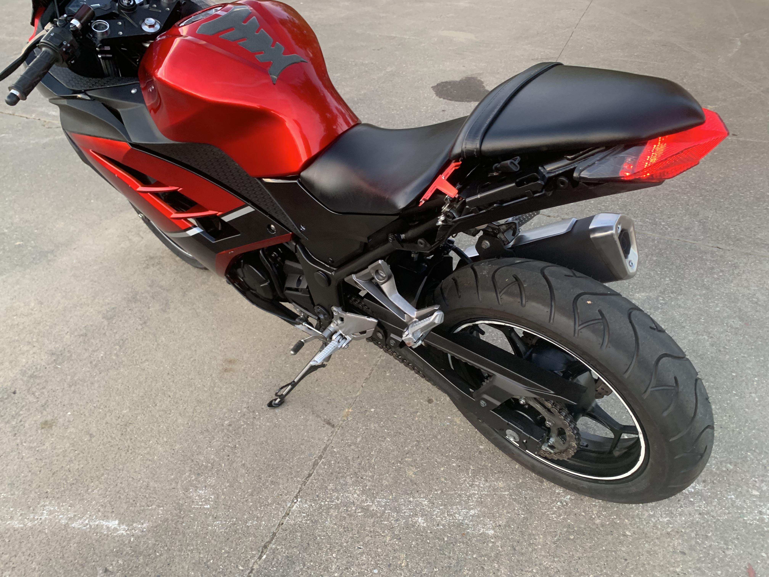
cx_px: 384
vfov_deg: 53.1
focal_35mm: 26
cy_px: 288
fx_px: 578
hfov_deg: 67.3
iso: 160
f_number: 1.8
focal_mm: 4.25
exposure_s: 1/60
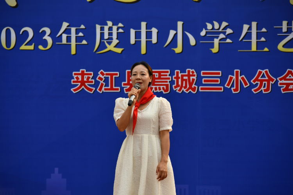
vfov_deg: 5.4
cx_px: 146
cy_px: 98
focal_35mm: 255
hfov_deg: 8.1
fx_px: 2075
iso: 100
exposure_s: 1/250
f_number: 5.6
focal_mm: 170
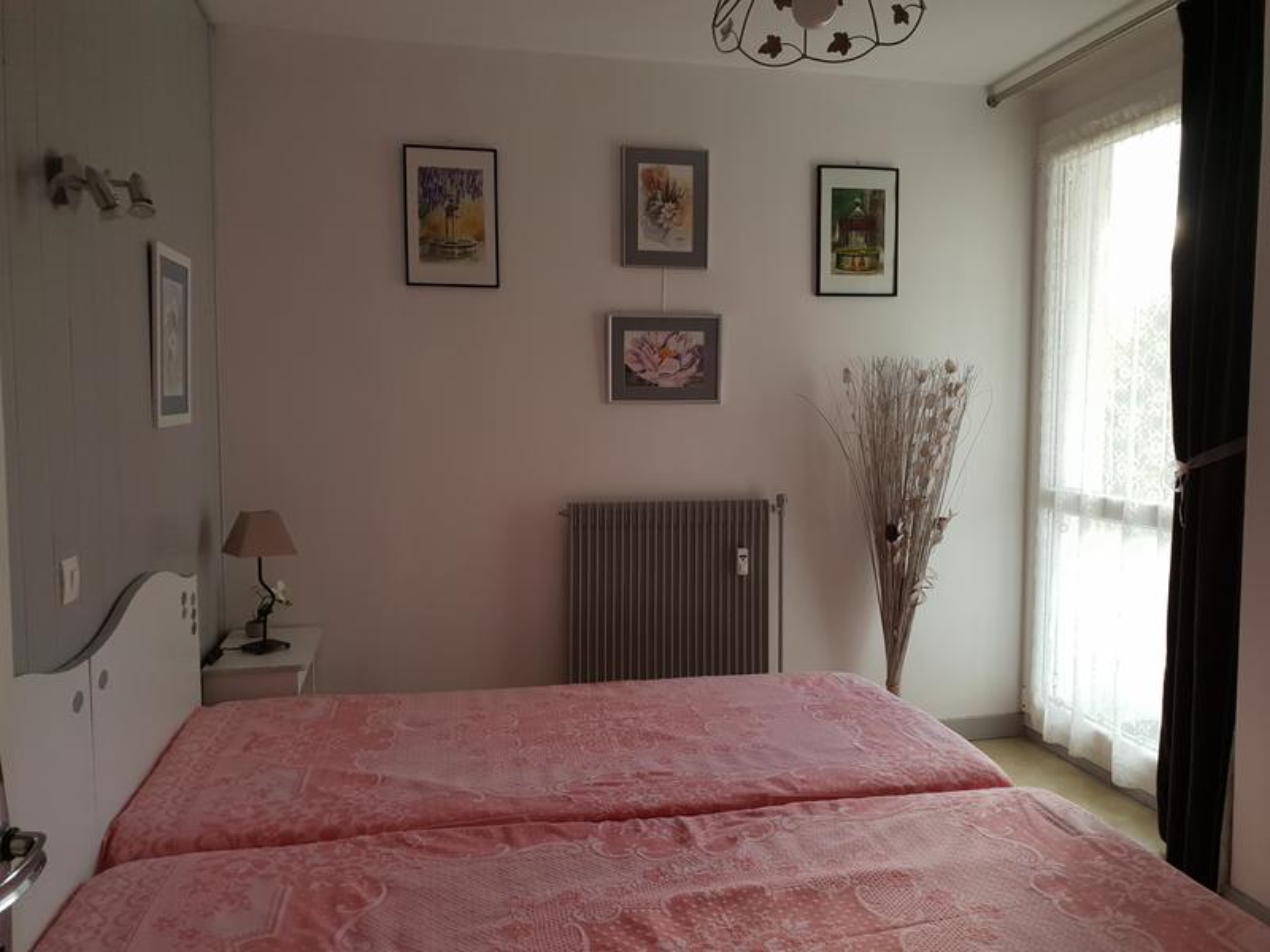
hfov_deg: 67.3
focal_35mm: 26
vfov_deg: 53.1
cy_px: 476
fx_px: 954
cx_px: 635
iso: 160
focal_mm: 4.3
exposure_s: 1/50
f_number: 2.4
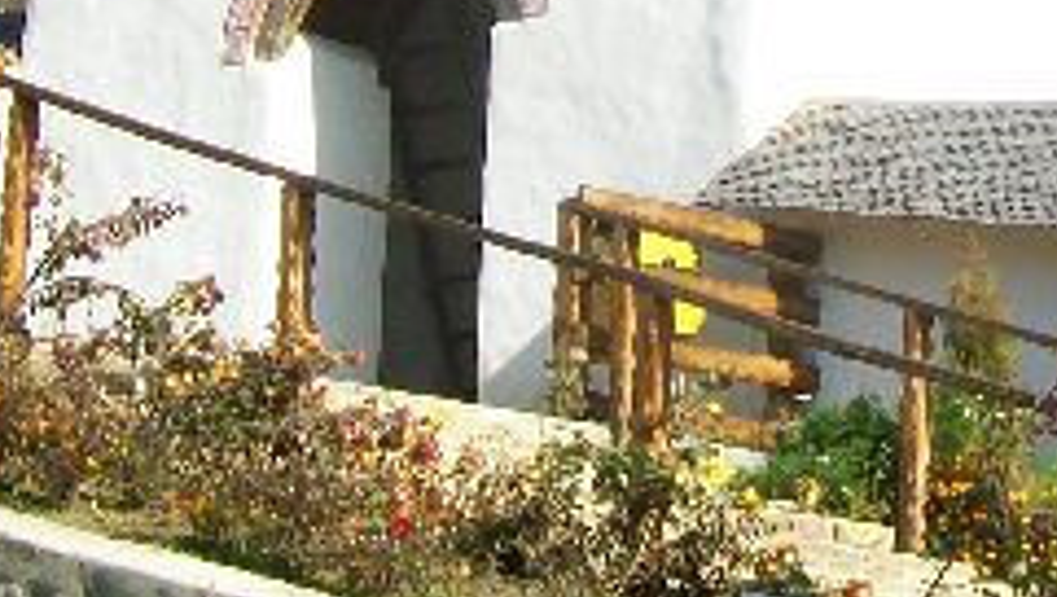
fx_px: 3646
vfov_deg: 9.1
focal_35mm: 130
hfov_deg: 16.3
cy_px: -298
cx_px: 917
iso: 64
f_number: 4.8
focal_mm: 6
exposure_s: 1/320
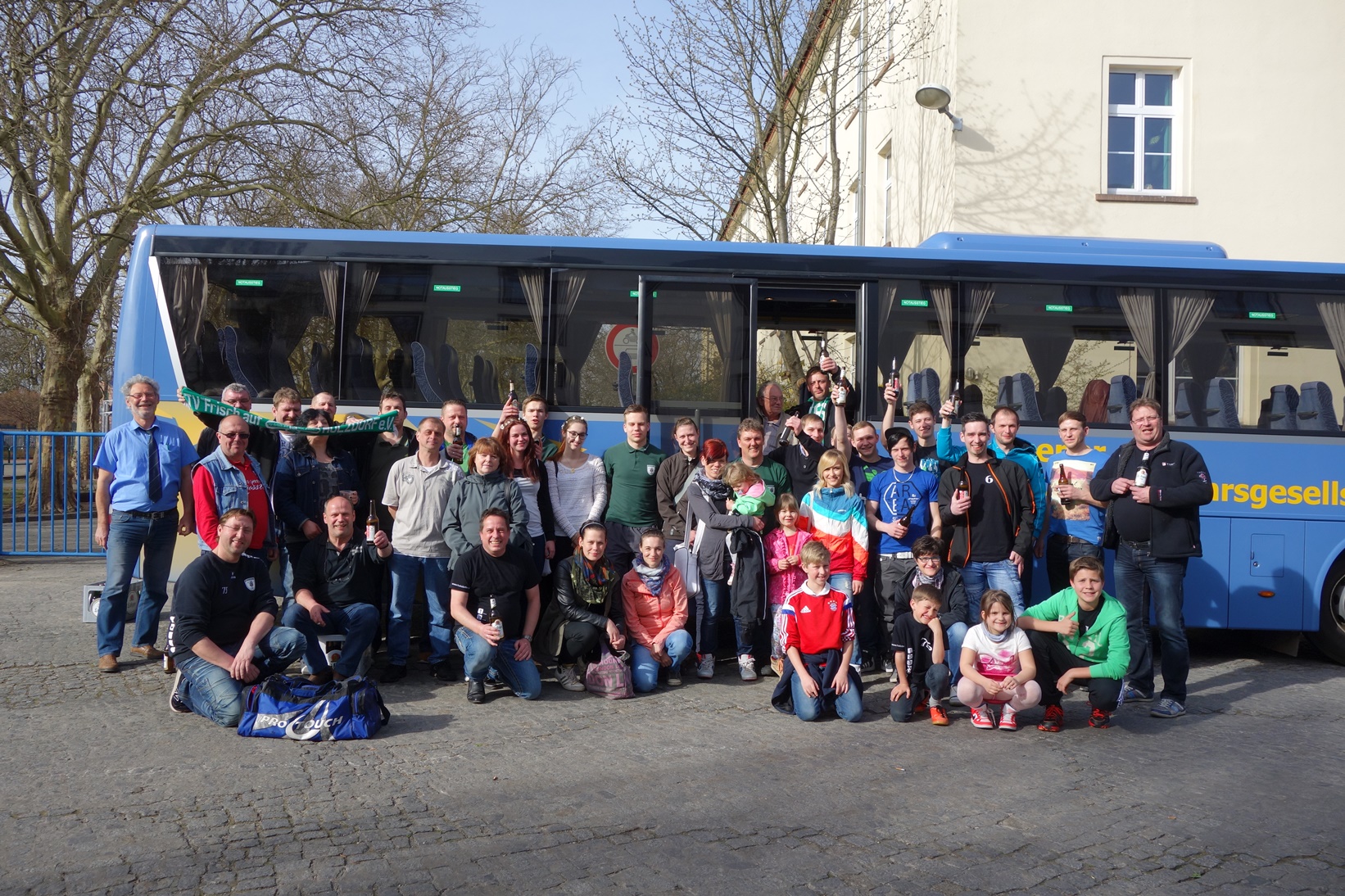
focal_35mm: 28
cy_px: 448
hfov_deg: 65.5
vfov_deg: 46.4
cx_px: 672
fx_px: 1046
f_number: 5.6
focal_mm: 10.4
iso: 125
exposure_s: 1/400
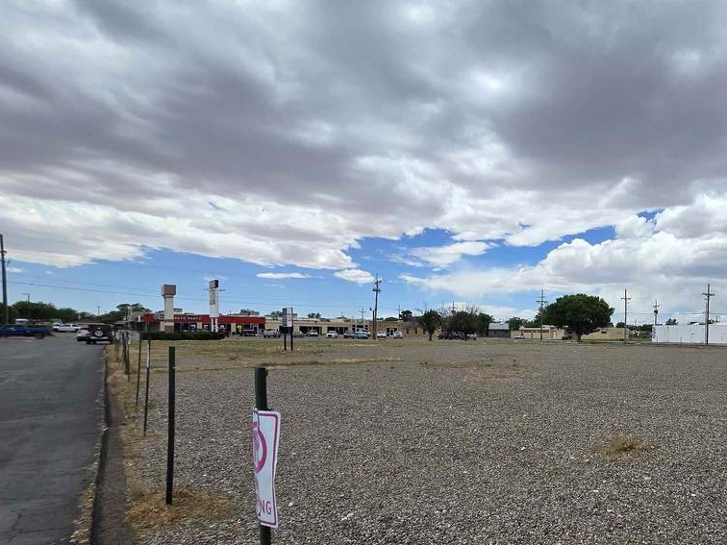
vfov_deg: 60.2
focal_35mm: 22
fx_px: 462
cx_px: 602
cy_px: 346
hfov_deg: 67.6
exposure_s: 1/2790
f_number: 2.2
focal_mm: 2.2
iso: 50
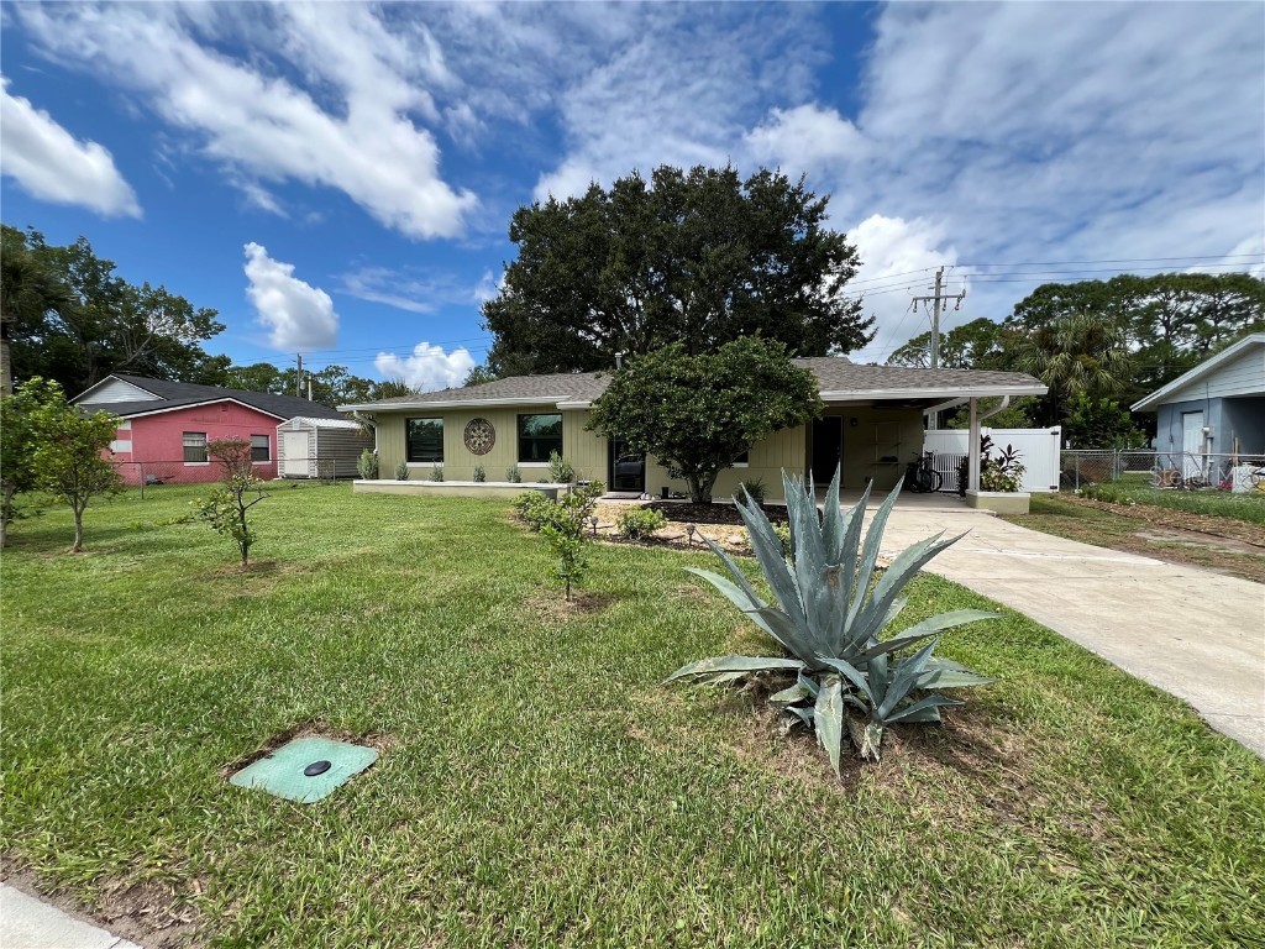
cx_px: 632
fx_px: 475
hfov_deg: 106.2
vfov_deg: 89.9
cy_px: 474
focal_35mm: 13
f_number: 1.8
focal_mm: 1.57
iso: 32
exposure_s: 1/903
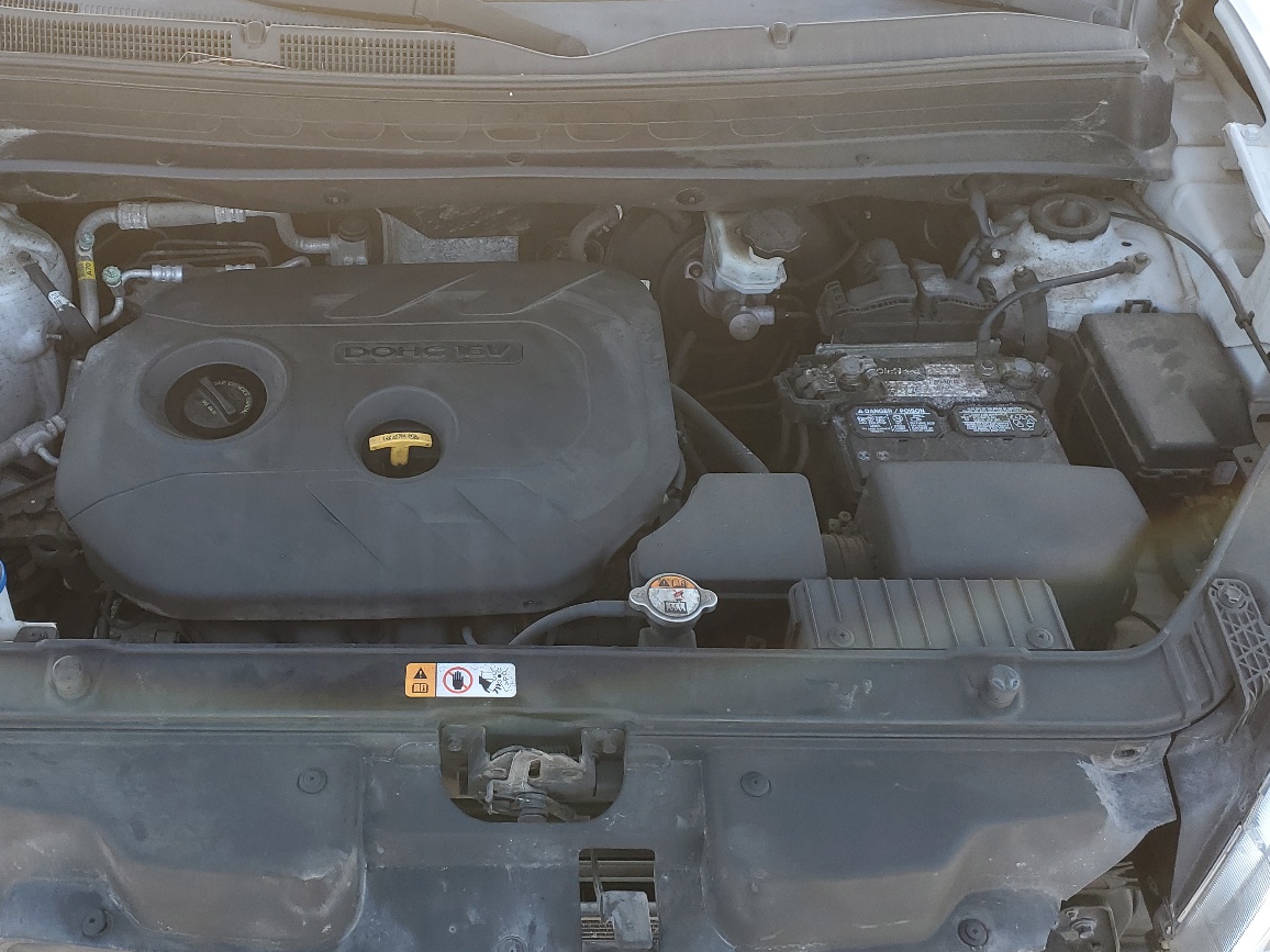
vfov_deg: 39.5
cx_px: 428
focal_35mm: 36
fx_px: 1321
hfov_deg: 50.5
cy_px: 372
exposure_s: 1/179
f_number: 1.5
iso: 50
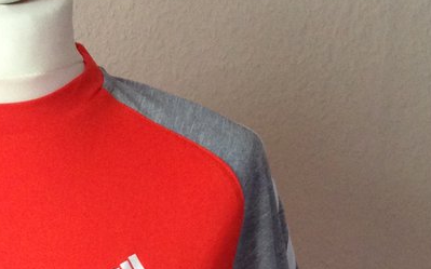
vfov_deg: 10.6
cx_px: -18
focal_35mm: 117
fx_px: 1374
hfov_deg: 17.3
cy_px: 473
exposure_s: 1/20
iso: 160
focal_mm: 4.12
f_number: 2.4
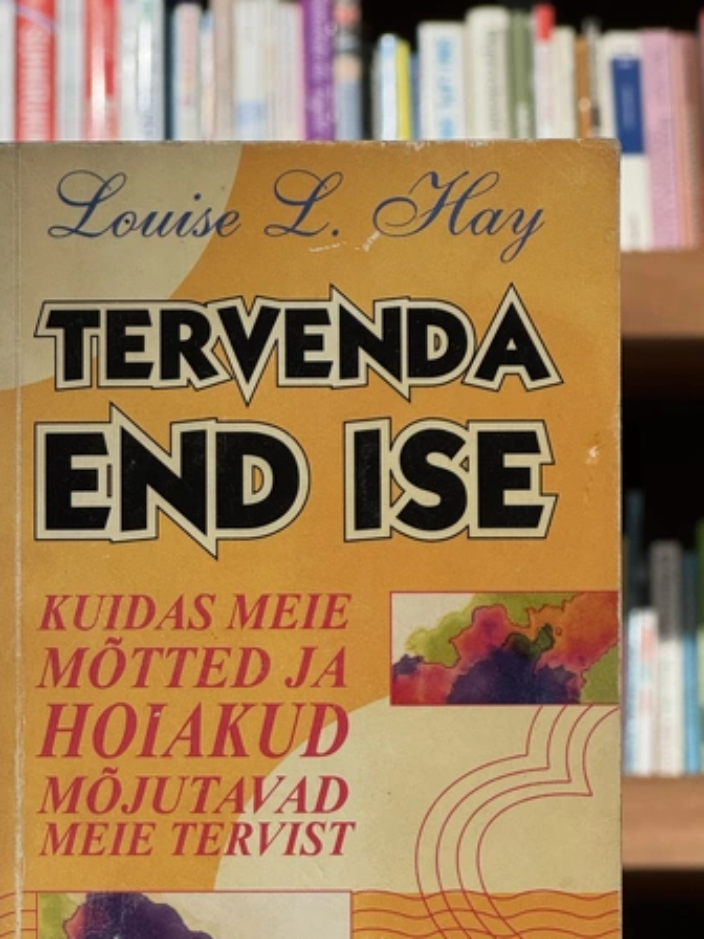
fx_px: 3173
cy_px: 626
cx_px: 292
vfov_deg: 16.8
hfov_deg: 12.7
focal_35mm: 117
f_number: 2.8
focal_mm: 9
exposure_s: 1/99
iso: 200
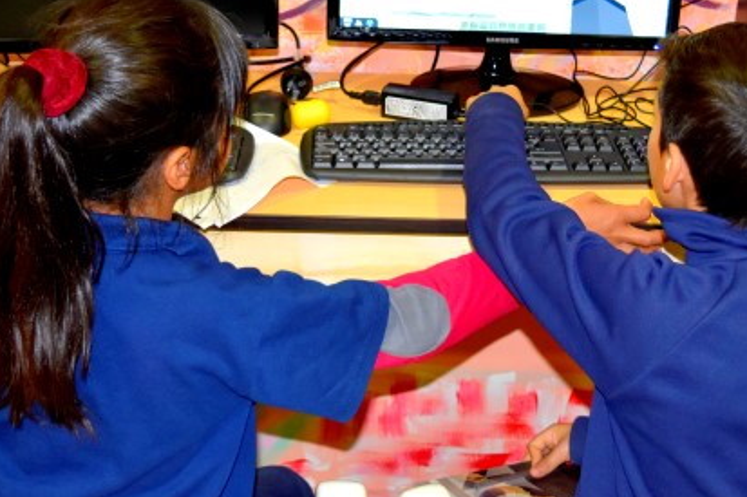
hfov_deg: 29.7
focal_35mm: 68
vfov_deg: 19.9
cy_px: 139
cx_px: 407
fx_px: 1410
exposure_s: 1/60
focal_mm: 26
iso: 1000
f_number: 4
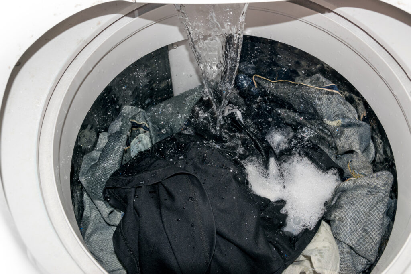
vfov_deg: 36.9
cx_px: 206
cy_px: 137
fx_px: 411
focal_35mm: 36
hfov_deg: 53.1
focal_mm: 24
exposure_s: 1/60
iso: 100
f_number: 8
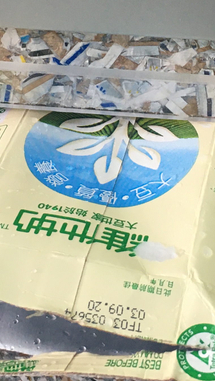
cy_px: 64
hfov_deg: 12.9
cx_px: 109
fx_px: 953
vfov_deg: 22.3
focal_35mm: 94
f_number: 2.2
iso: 50
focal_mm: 4.15
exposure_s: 1/33
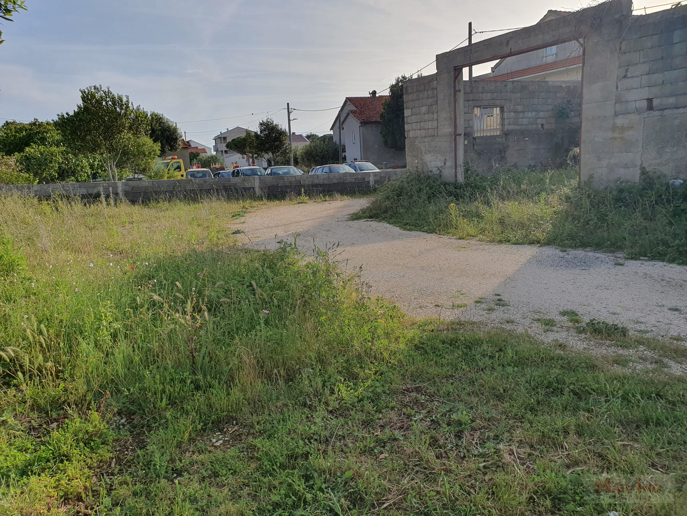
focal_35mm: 26
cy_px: 258
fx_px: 516
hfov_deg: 67.3
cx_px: 344
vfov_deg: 53.1
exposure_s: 1/1488
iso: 50
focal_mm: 4.32
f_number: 2.4
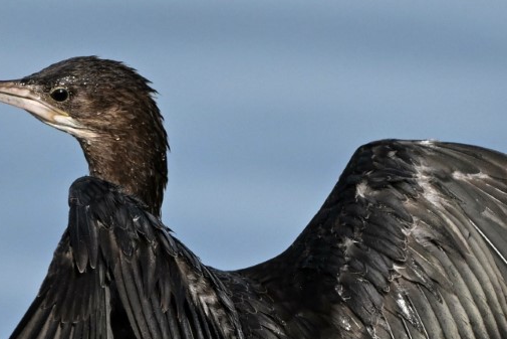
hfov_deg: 1.3
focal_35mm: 1603
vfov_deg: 0.9
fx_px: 22581
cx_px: 276
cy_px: 422
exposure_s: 1/3200
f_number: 5.6
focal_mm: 500
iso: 720
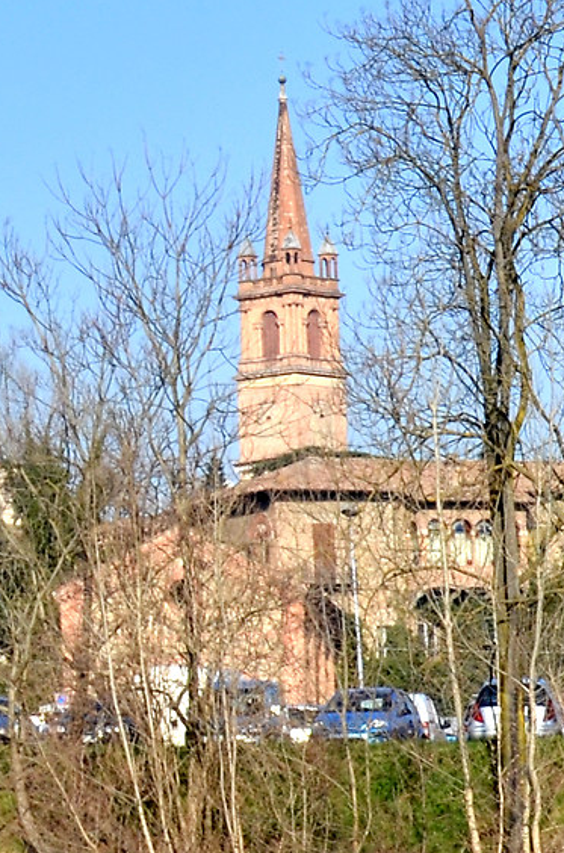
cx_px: -382
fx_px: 3922
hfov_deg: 8.0
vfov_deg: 12.4
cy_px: 433
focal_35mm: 166
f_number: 8
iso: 160
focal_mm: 26
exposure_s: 1/640
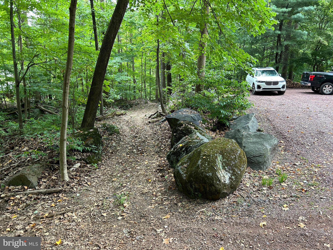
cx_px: 166
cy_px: 125
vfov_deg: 53.1
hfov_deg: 67.3
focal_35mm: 26
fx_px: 250
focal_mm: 5.7
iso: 200
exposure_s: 1/60
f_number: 1.5
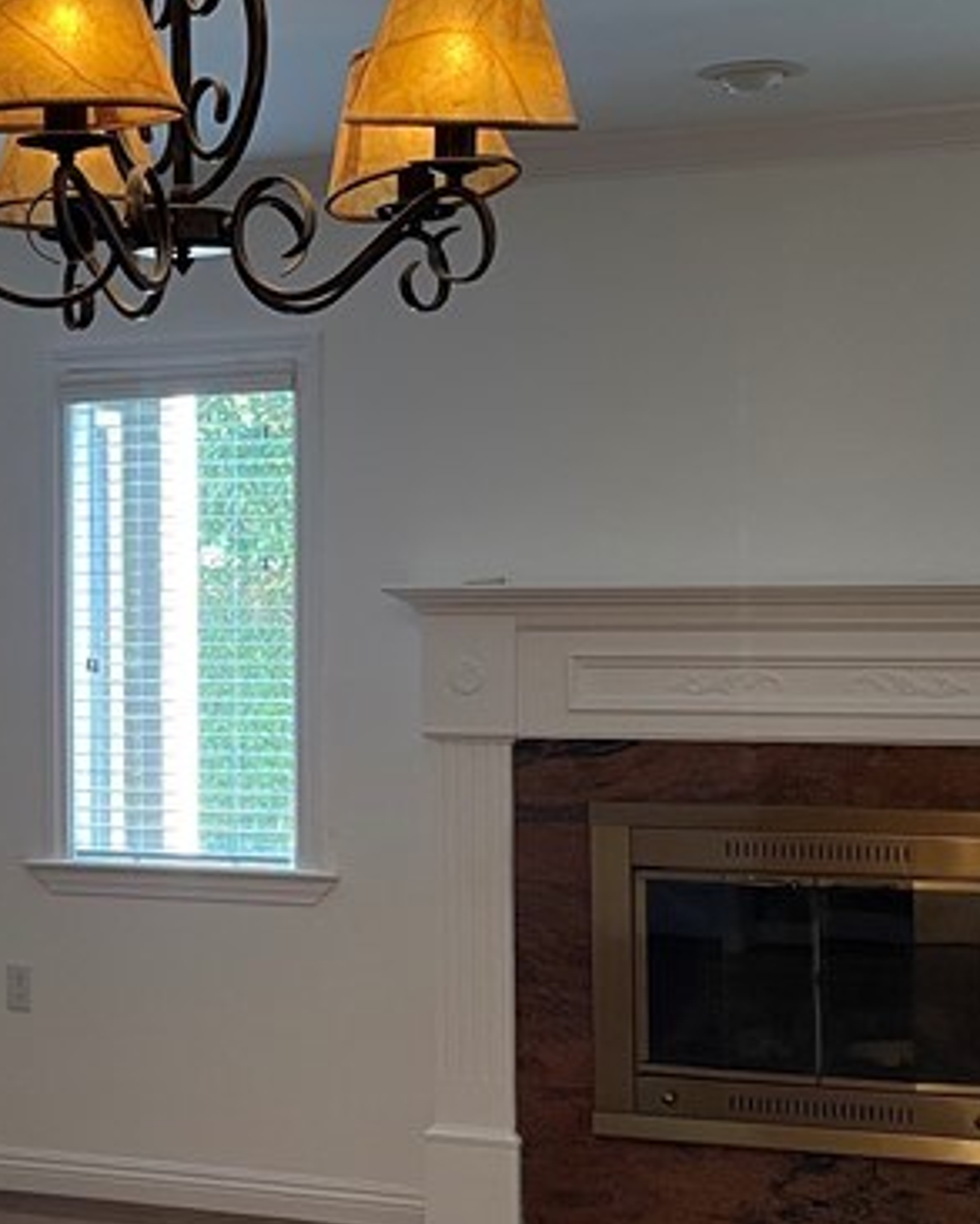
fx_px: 2573
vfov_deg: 26.8
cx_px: 194
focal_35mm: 71
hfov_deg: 21.3
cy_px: 585
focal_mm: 5.1
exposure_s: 1/60
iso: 100
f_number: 1.6
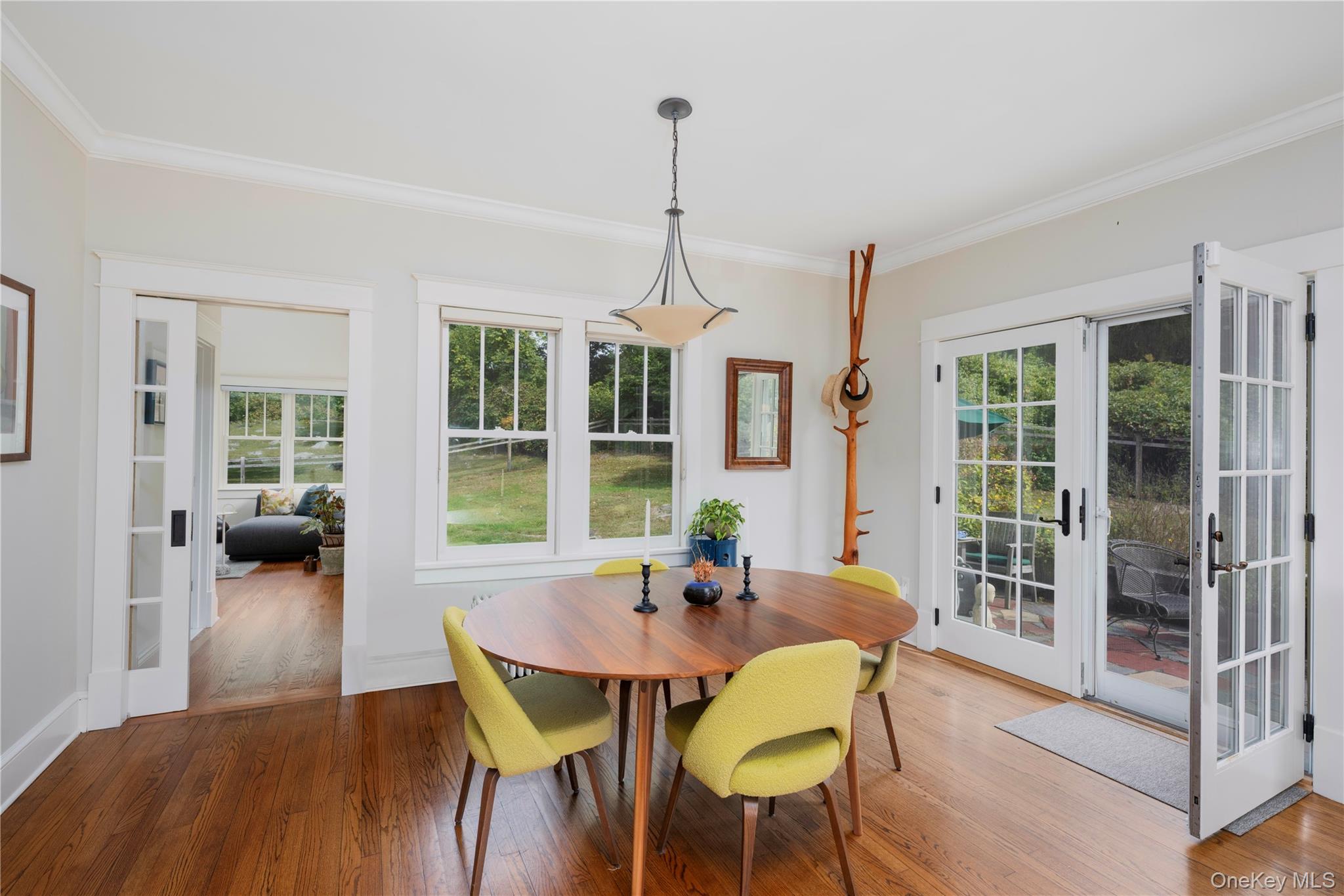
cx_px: 672
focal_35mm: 16
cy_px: 448
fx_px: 597
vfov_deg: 73.7
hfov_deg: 96.7
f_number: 8
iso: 250
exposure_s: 1/200
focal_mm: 16
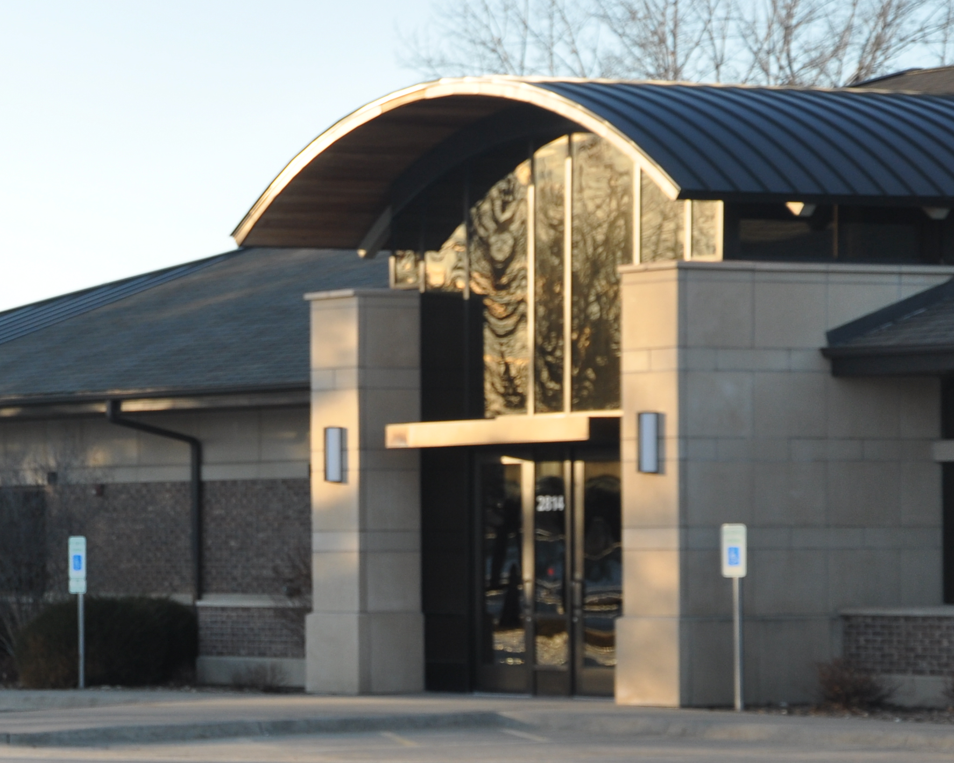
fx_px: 4801
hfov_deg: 11.2
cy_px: 540
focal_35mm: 170
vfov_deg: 9.1
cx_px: -167
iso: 200
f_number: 5.6
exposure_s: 1/200
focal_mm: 50
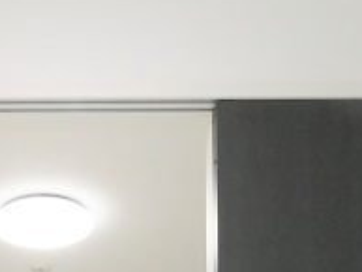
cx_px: 45
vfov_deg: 15.3
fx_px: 743
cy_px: 588
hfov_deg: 26.6
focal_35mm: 71
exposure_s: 1/60
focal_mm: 7
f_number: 10
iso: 3200
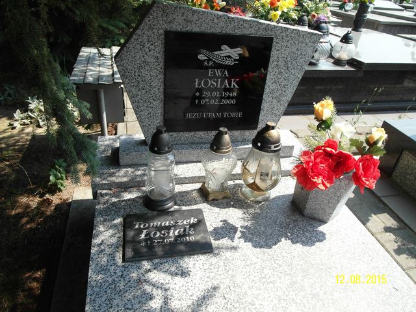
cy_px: 156
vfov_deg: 56.8
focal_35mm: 24
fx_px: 288
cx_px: 208
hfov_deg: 71.6
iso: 80
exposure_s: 1/350
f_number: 3.9
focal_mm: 5.2
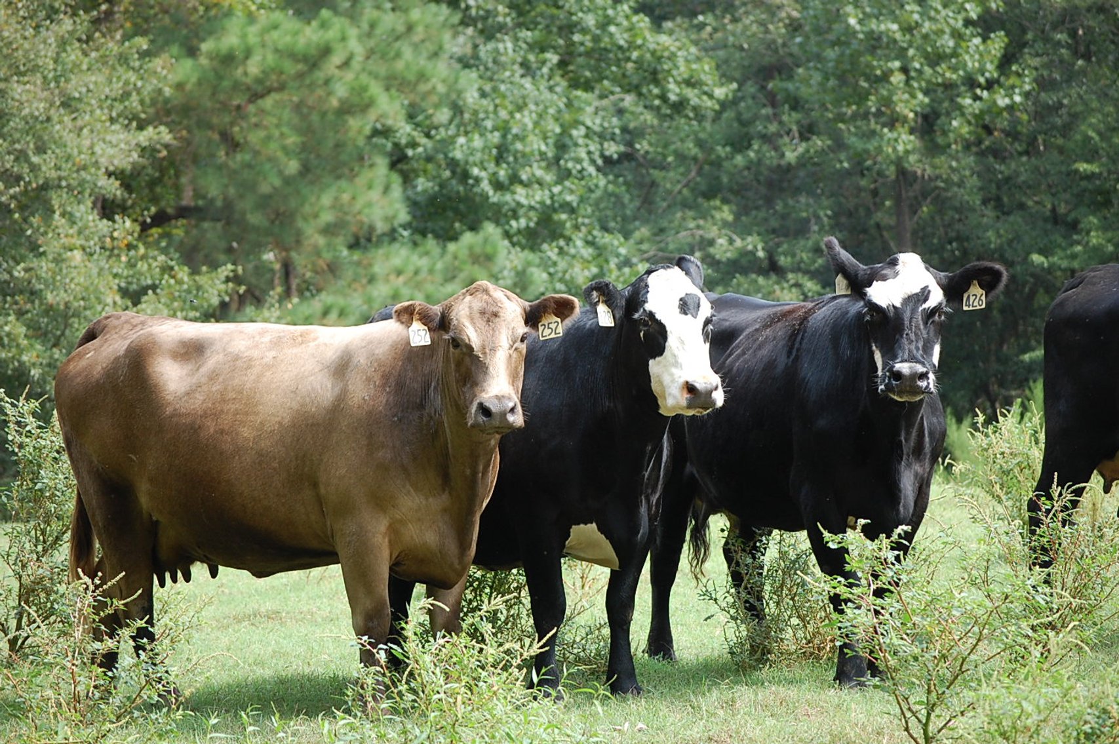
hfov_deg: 15.9
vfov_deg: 10.6
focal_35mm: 129
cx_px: 560
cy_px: 372
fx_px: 4006
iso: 400
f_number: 5
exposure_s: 1/400
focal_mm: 86
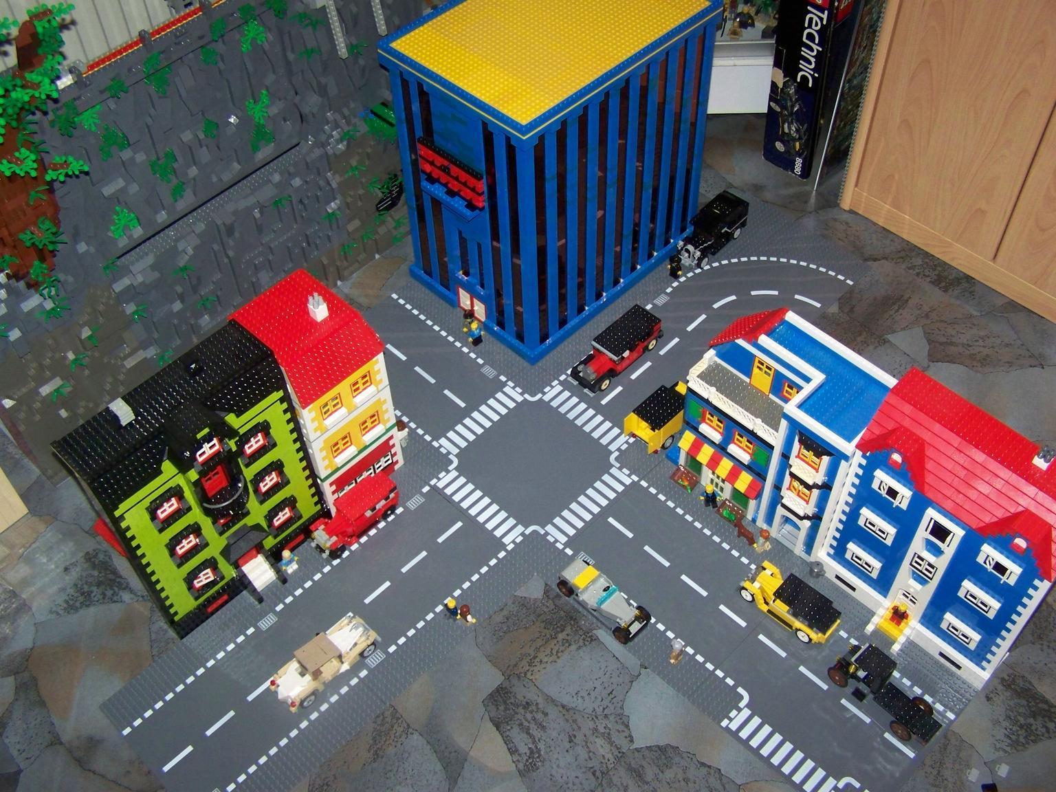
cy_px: 396
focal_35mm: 38
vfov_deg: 37.7
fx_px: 1159
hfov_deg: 49.0
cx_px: 528
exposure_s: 1/30
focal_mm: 6.3
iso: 200
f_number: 2.8
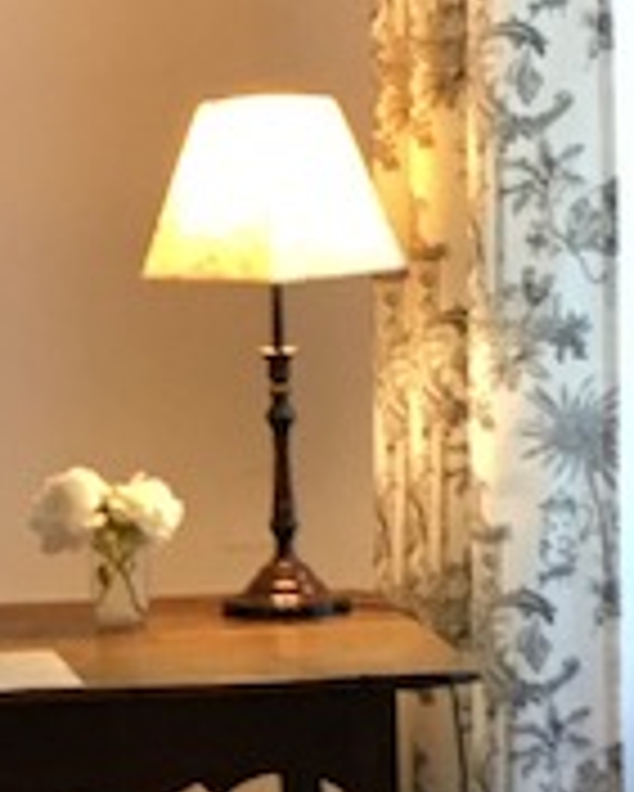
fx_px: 4828
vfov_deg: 9.3
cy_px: 742
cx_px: -126
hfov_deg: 7.5
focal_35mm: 206
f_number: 2.2
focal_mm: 4.15
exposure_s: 1/33
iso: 160
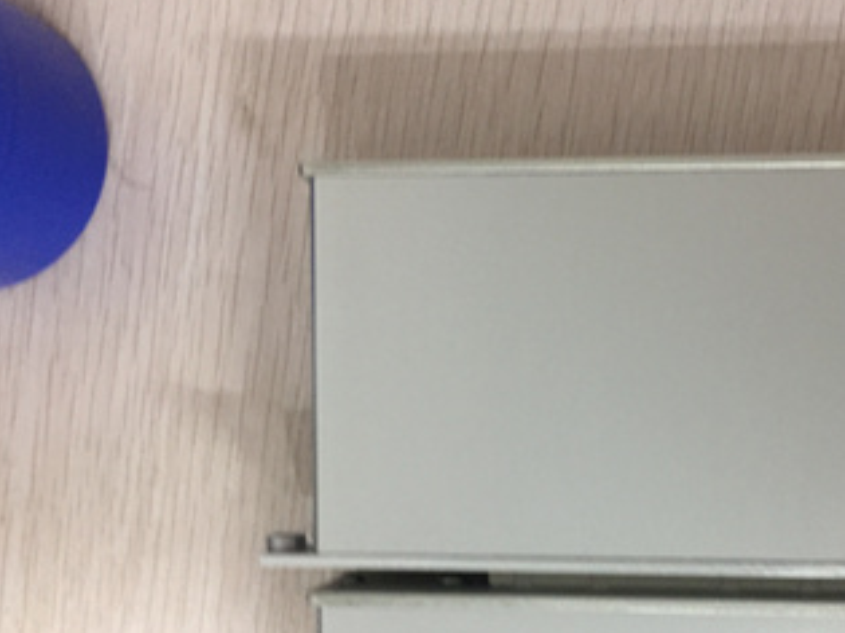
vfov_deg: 31.0
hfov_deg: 40.4
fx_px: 1122
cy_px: 465
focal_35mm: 46
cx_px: 601
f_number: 2.2
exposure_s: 1/33
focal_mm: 4.15
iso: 160
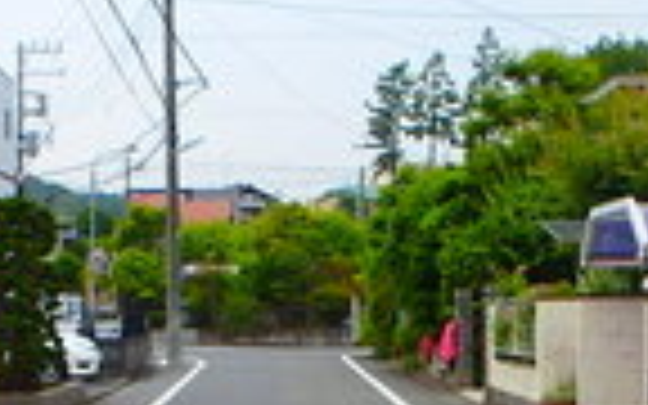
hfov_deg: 21.0
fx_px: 1748
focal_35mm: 99
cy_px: 346
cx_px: 306
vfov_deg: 13.1
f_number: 3.5
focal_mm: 3.7
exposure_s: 1/800
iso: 125
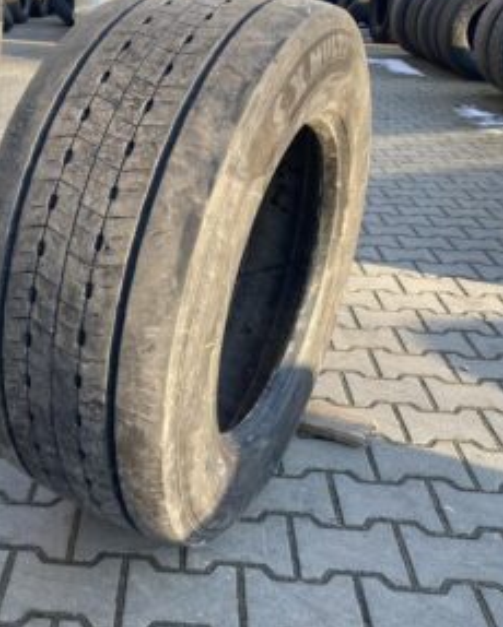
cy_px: 287
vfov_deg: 47.9
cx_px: 151
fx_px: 706
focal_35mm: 38
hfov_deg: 38.6
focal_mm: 4.25
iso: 32
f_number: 1.8
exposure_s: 1/197
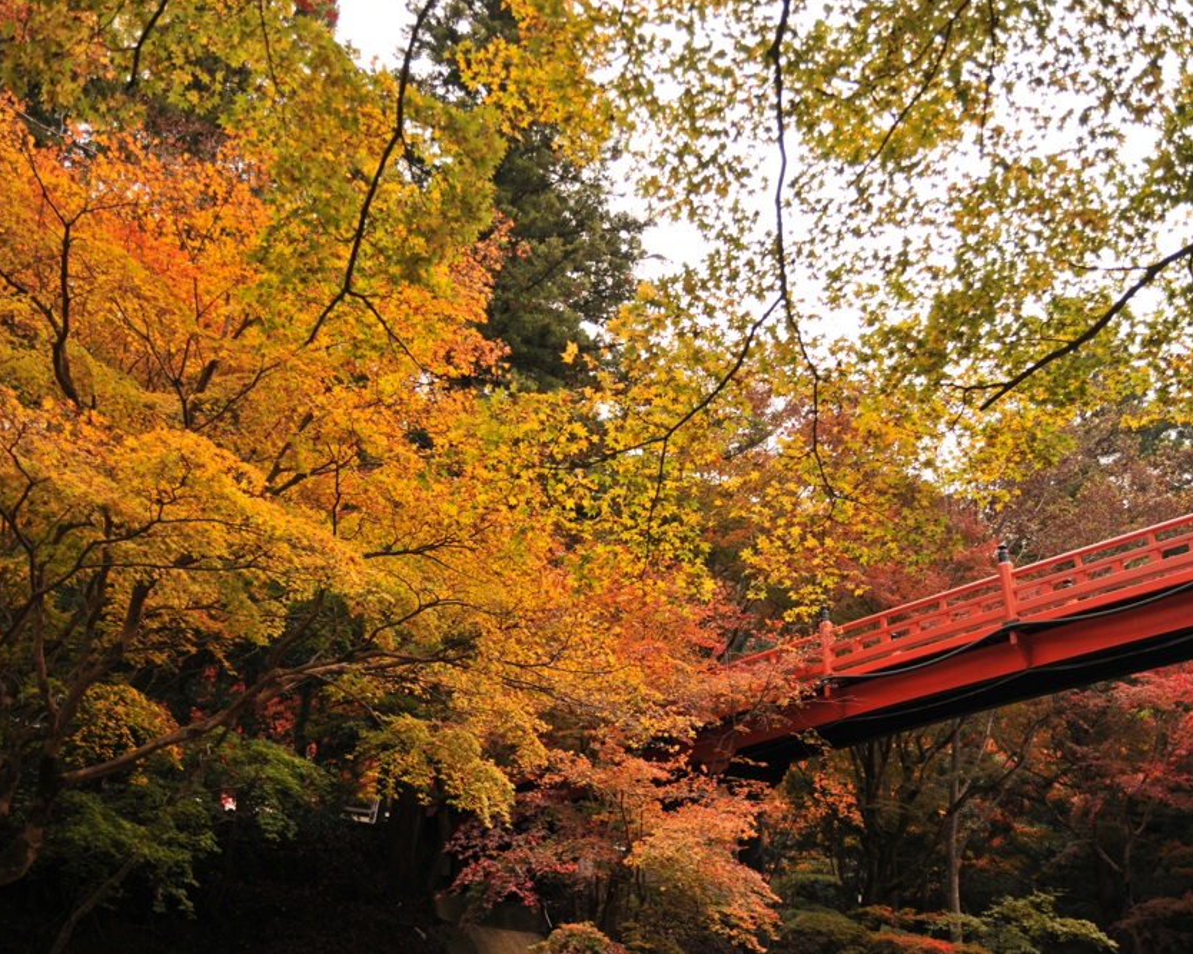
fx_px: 1342
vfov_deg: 39.2
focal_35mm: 38
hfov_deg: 47.9
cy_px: 479
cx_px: 628
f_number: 2.8
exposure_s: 1/800
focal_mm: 22
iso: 320
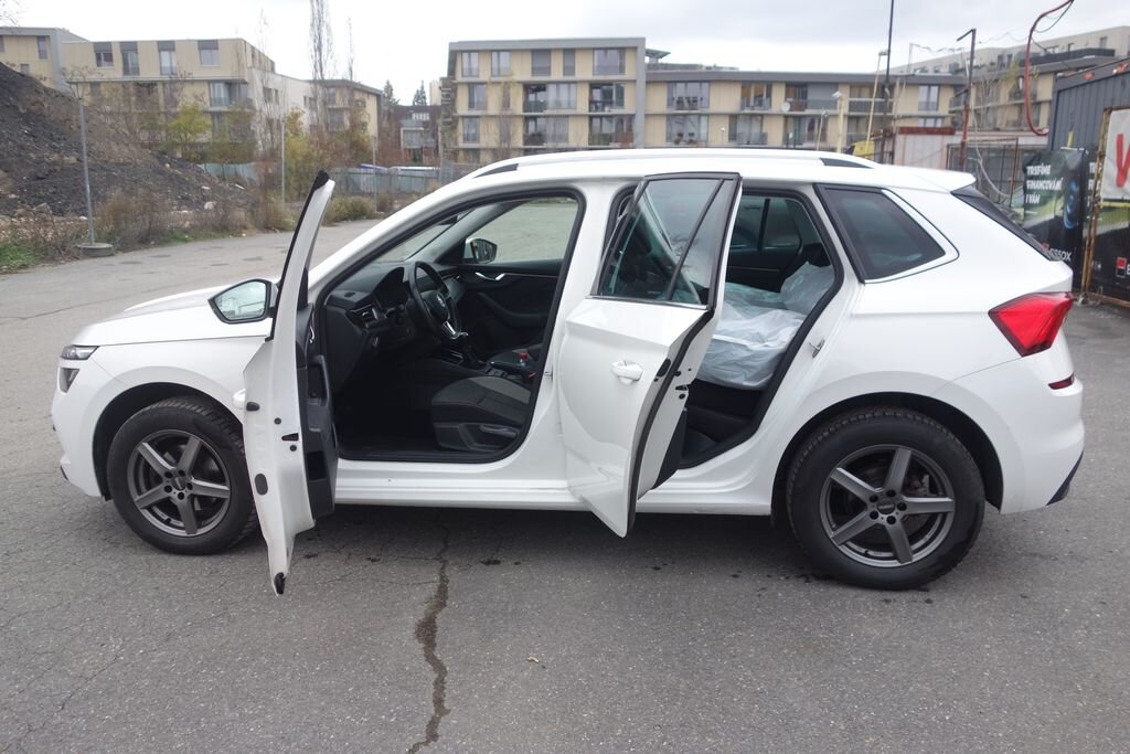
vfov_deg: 46.4
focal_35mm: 28
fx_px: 879
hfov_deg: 65.5
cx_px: 565
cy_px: 377
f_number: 3.2
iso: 125
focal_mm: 10.4
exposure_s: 1/100
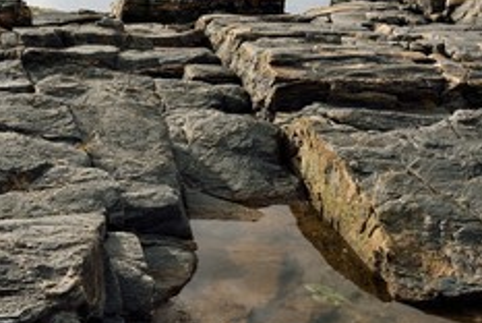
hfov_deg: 36.7
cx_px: 190
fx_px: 724
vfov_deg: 24.5
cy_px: 43
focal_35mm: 54
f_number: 14
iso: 200
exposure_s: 1/320
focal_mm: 30
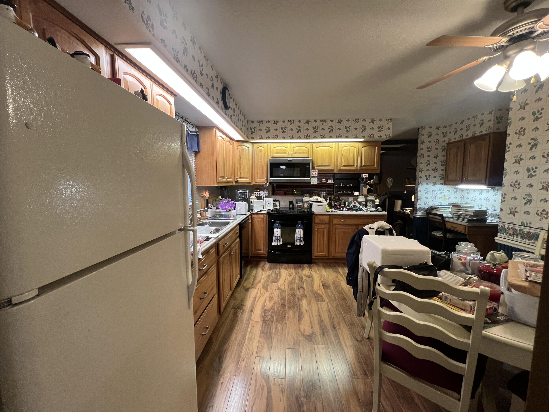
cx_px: 274
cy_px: 206
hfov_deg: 106.2
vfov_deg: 89.9
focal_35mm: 13
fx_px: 206
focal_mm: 1.57
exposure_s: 1/60
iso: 250
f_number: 1.8
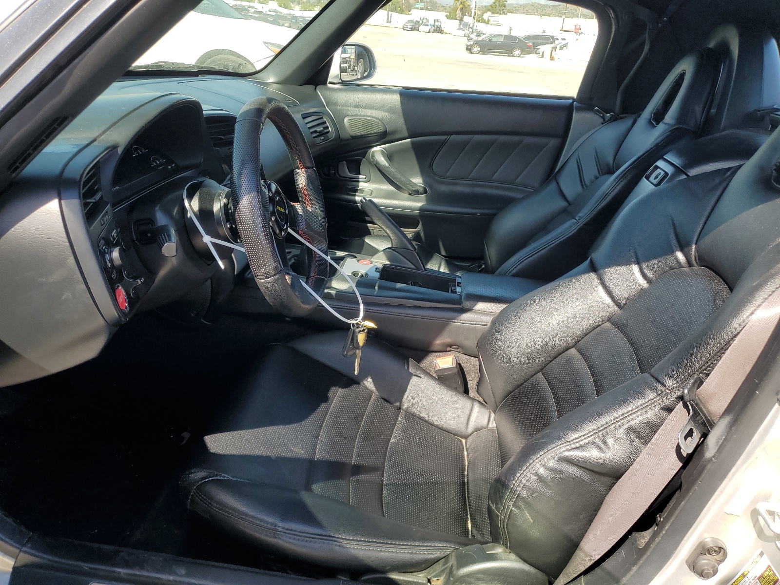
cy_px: 292
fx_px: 586
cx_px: 390
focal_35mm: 26
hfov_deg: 67.3
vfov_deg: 53.1
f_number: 1.5
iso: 50
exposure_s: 1/714
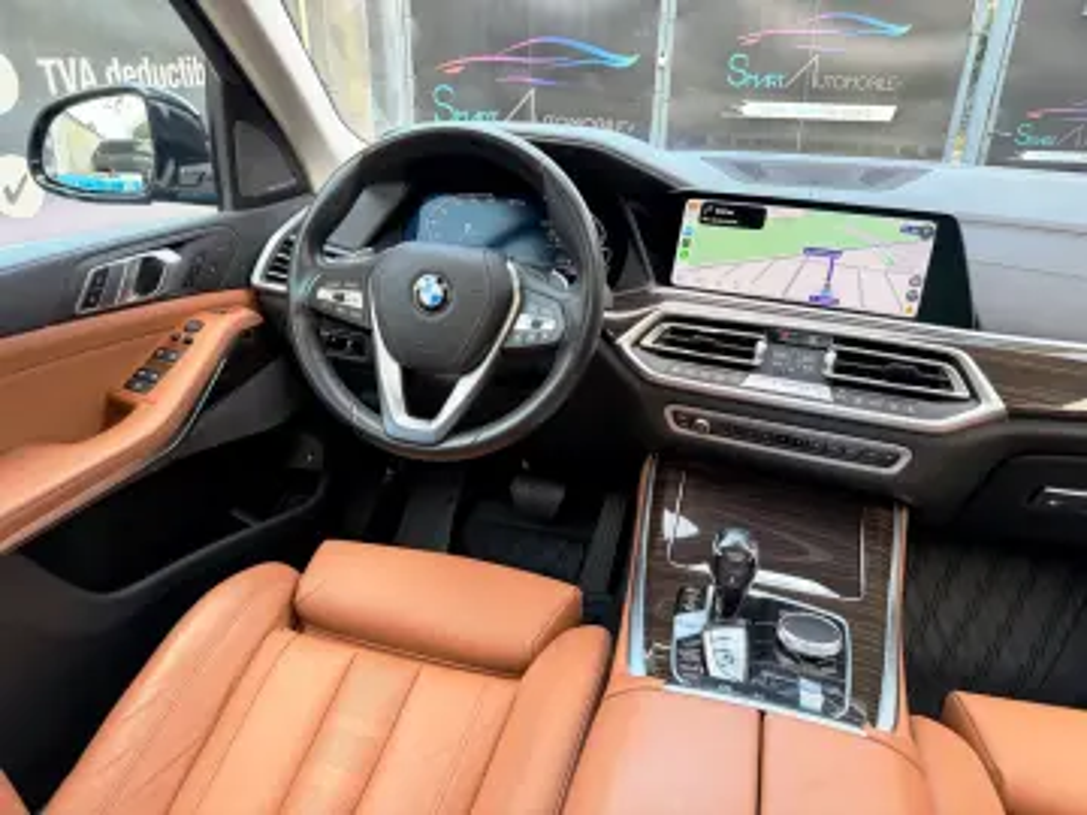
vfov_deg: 56.8
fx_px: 754
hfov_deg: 71.6
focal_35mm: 24
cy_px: 408
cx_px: 544
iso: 200
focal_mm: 6.76
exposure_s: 1/61
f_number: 1.78
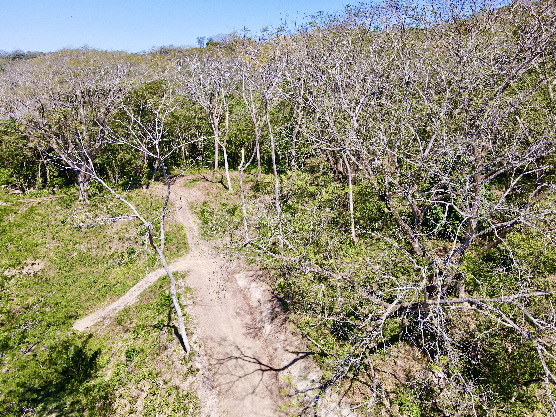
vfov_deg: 56.8
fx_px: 385
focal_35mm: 24
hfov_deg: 71.6
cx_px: 278
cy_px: 208
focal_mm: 4.5
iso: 100
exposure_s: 1/30
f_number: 2.8
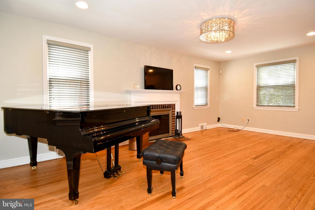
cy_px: 105
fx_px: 157
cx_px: 158
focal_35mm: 18
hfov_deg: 90.0
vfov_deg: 67.4
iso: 500
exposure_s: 1/60
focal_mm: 12
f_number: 4
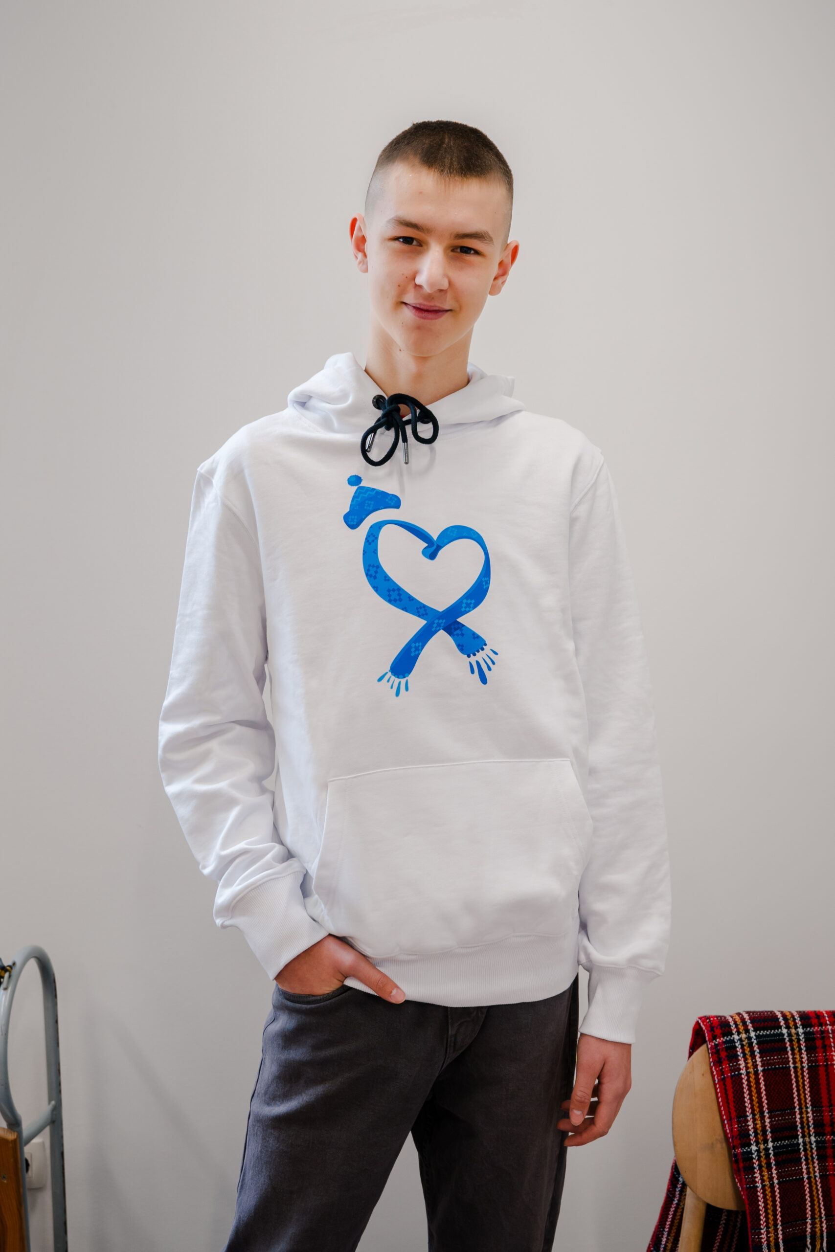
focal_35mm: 40
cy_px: 626
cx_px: 418
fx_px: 1391
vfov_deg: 48.5
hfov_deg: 33.4
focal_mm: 26.9
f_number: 3.5
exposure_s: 1/100
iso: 250
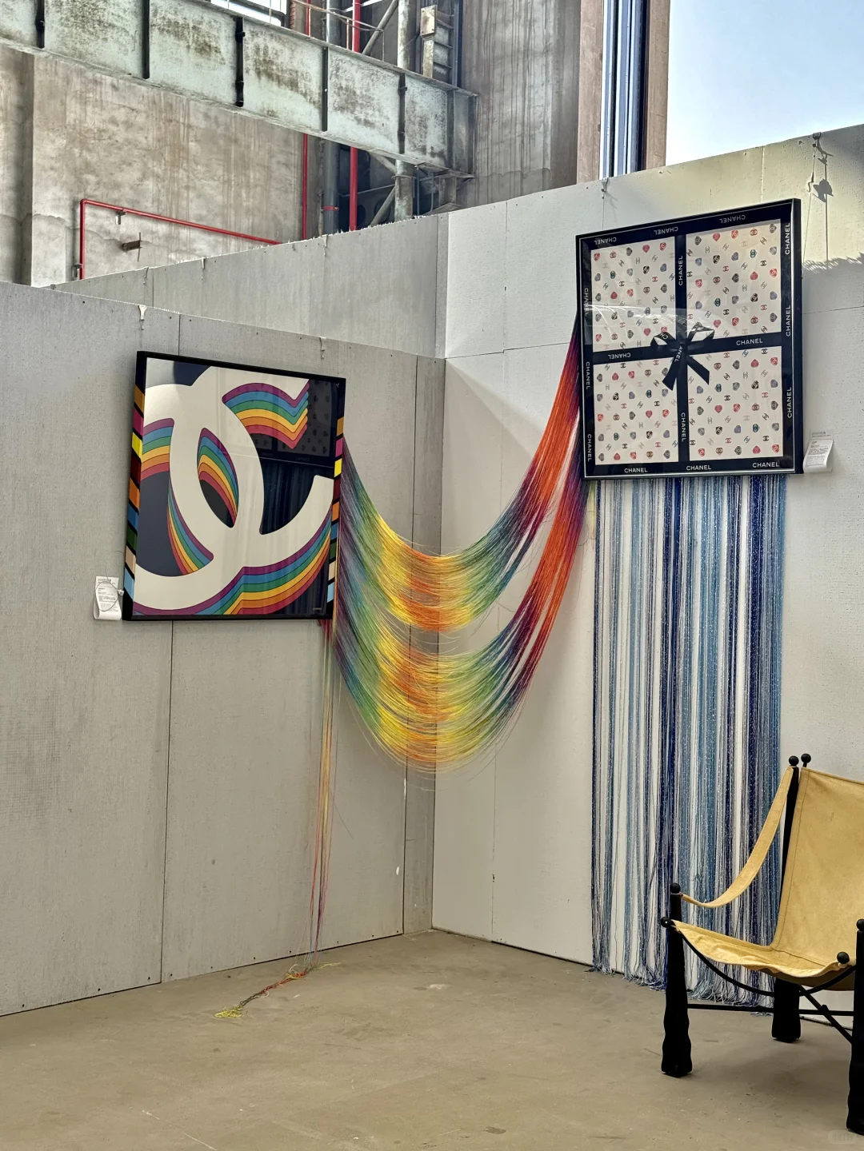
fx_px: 1597
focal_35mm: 48
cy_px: 576
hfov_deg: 30.3
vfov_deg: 39.7
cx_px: 432
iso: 100
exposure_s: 1/276
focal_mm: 6.76
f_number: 1.78
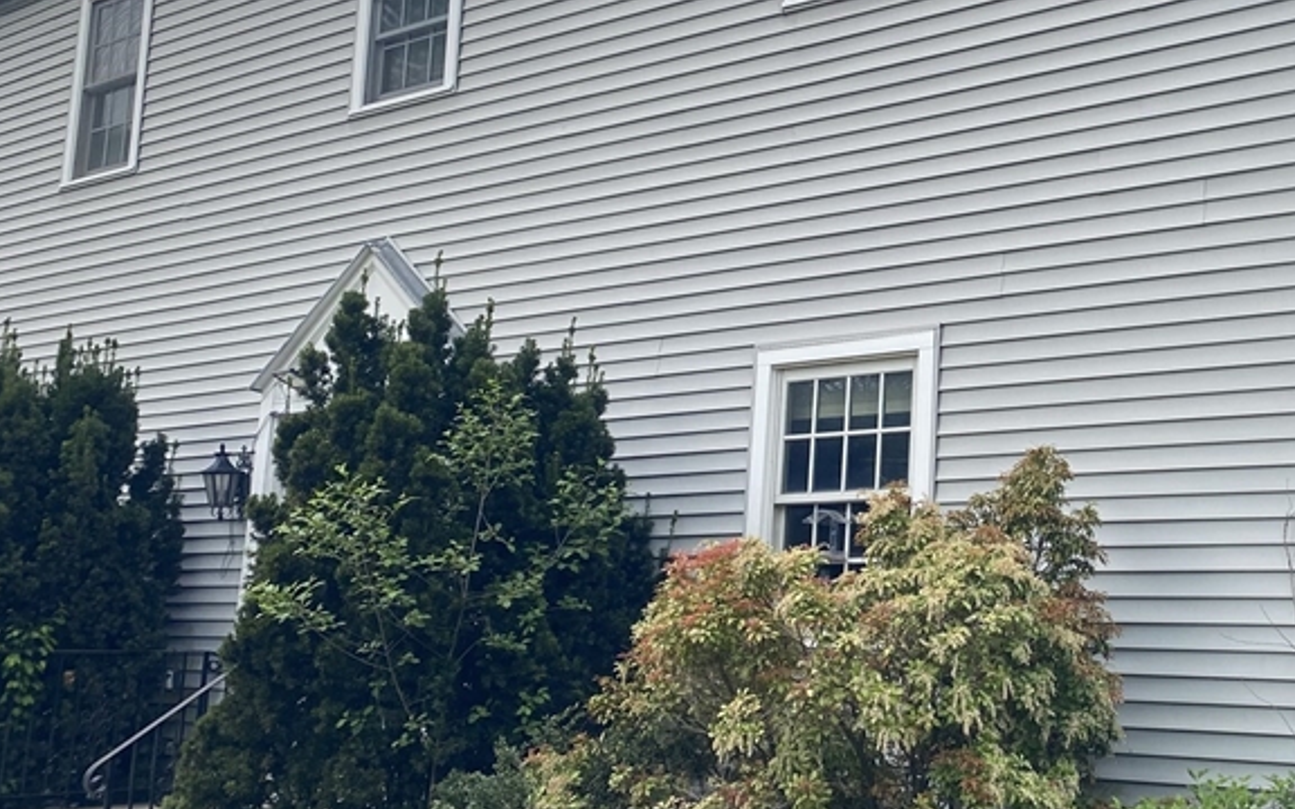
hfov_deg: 39.2
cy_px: 306
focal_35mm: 49
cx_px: 1061
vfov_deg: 26.3
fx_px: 1729
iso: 32
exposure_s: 1/600
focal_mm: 4.25
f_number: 1.8
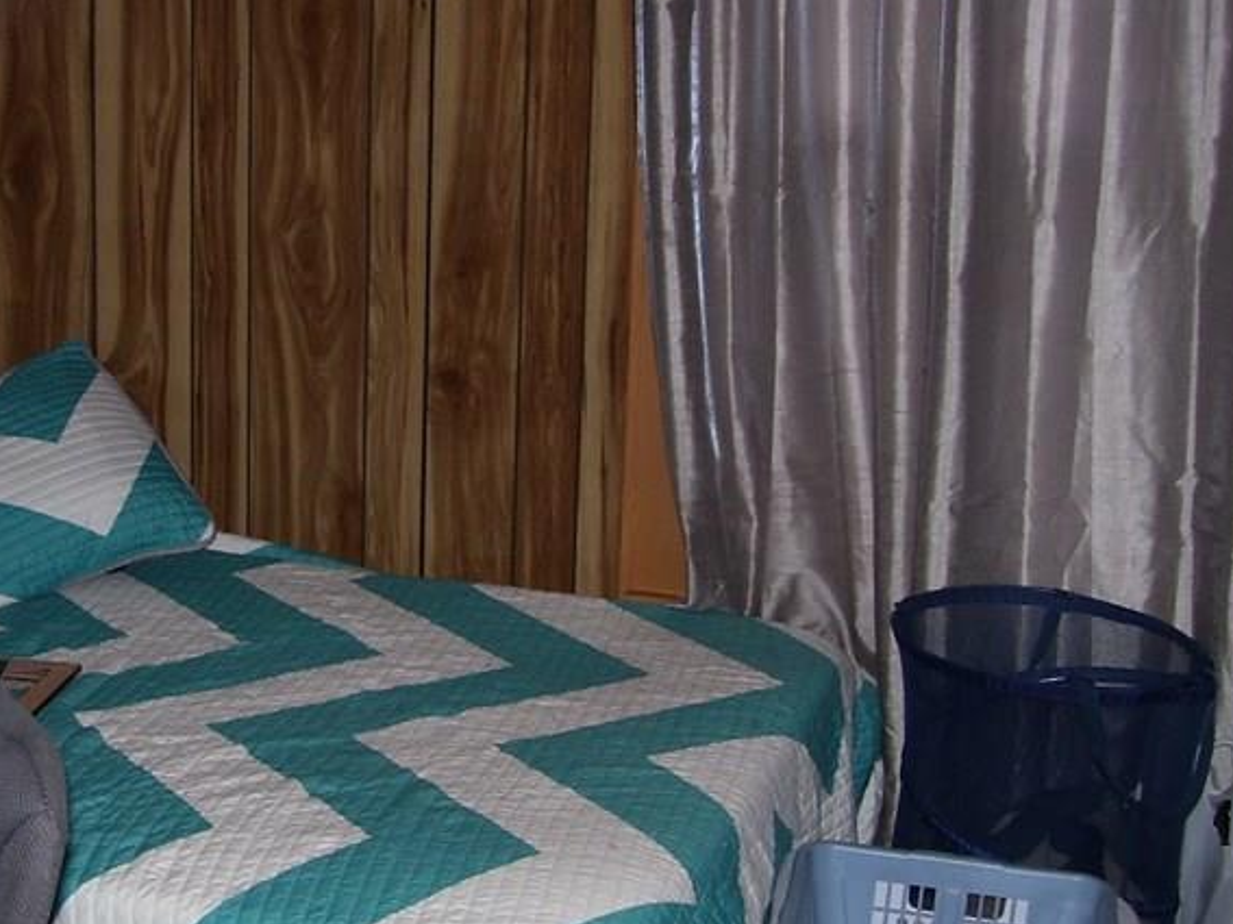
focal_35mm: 65
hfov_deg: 29.3
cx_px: 291
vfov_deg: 22.6
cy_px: 480
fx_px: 2315
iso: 80
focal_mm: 6
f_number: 2.7
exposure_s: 1/60
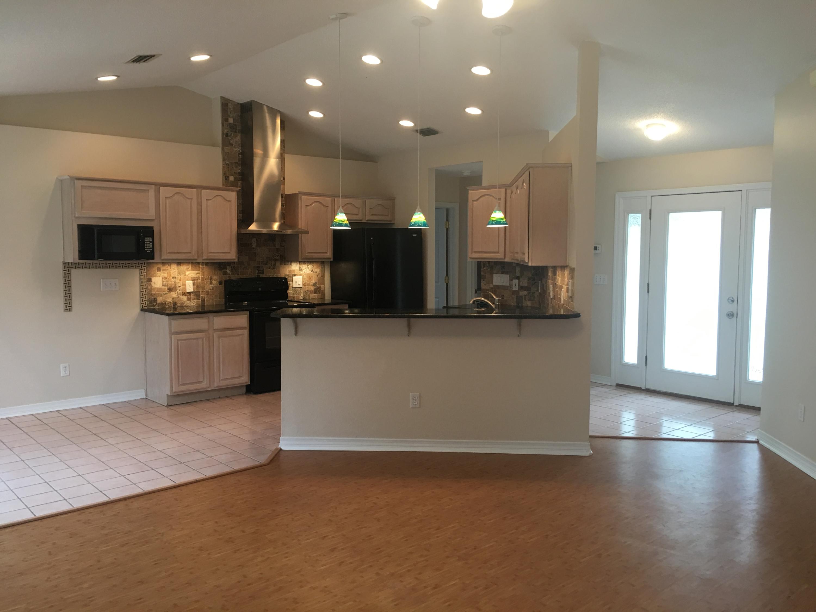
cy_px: 306
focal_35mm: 29
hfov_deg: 61.7
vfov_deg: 48.2
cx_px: 408
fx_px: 684
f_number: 2.2
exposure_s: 1/15
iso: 25
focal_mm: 4.15
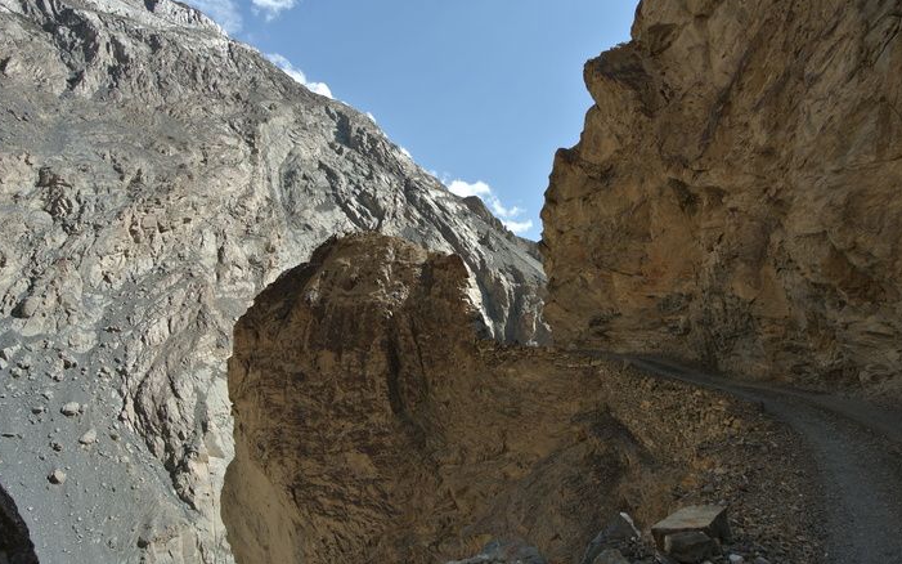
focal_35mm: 19
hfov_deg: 88.0
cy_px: 302
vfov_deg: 62.1
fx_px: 467
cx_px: 448
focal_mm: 6.7
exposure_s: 1/250
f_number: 5
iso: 100
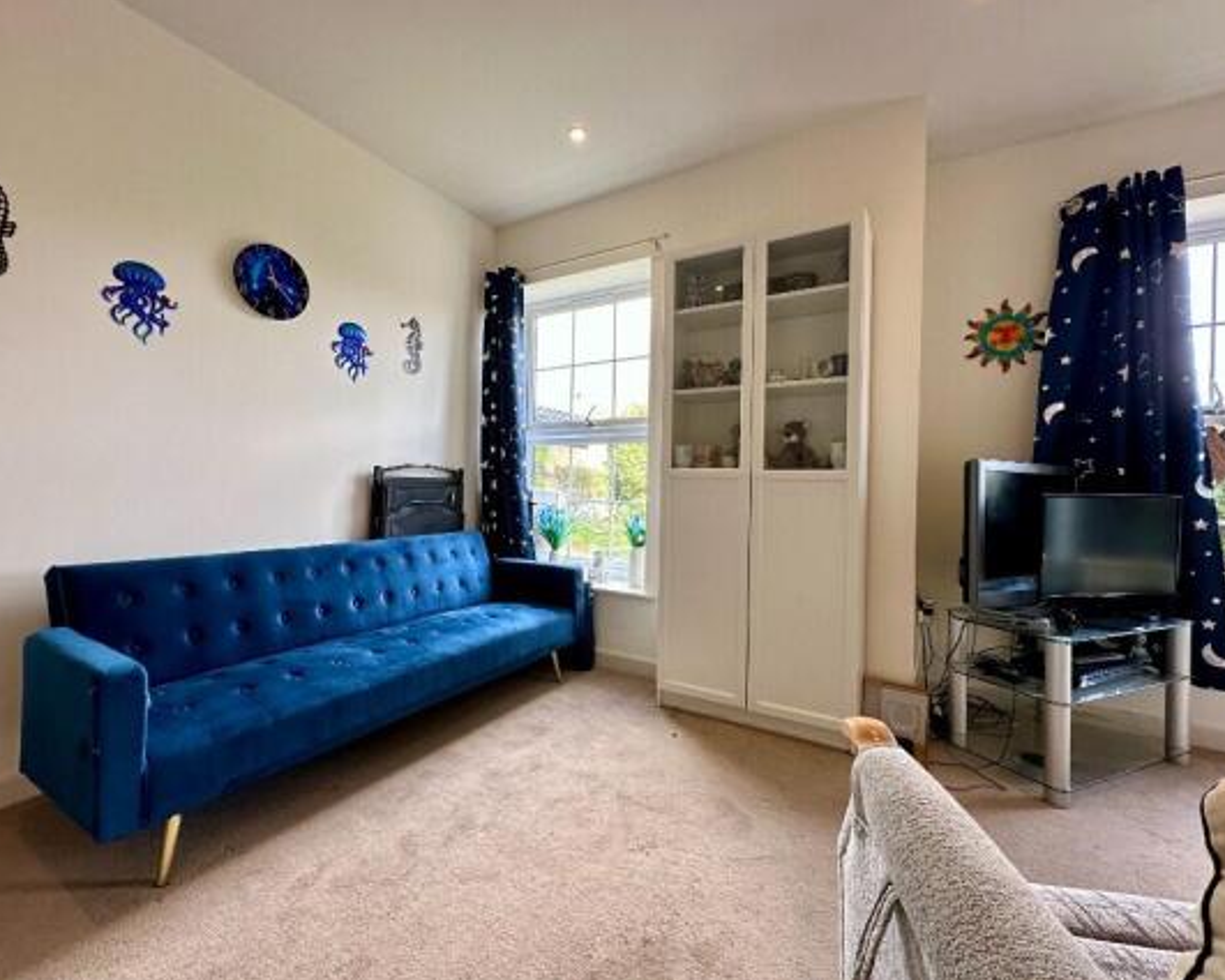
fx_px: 544
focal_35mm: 15
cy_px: 485
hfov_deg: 96.8
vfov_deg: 84.1
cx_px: 599
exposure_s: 1/100
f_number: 2.2
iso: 125
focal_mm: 2.22
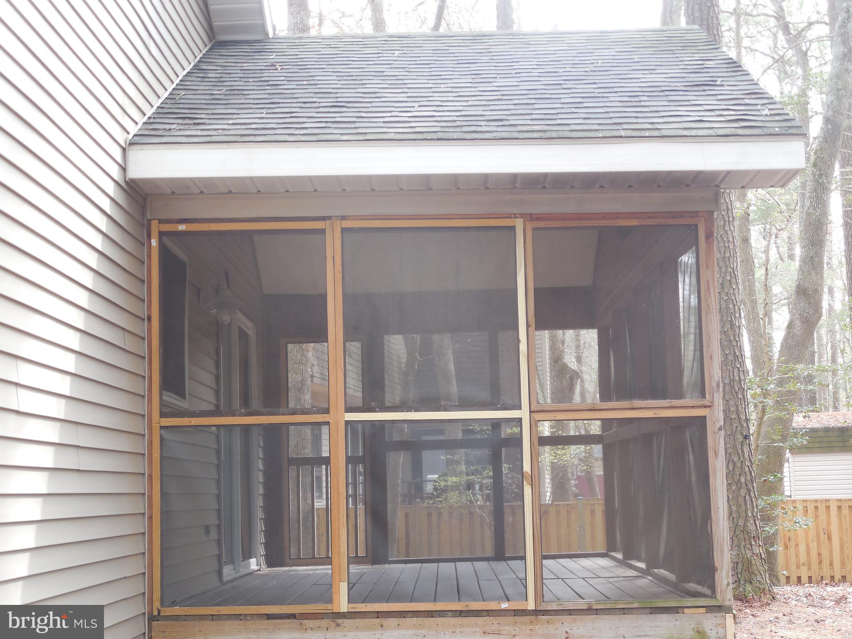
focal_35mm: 54
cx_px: 426
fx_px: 1329
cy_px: 320
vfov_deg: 27.0
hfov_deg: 35.5
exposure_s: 1/40
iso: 125
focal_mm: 9.8
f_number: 4.2
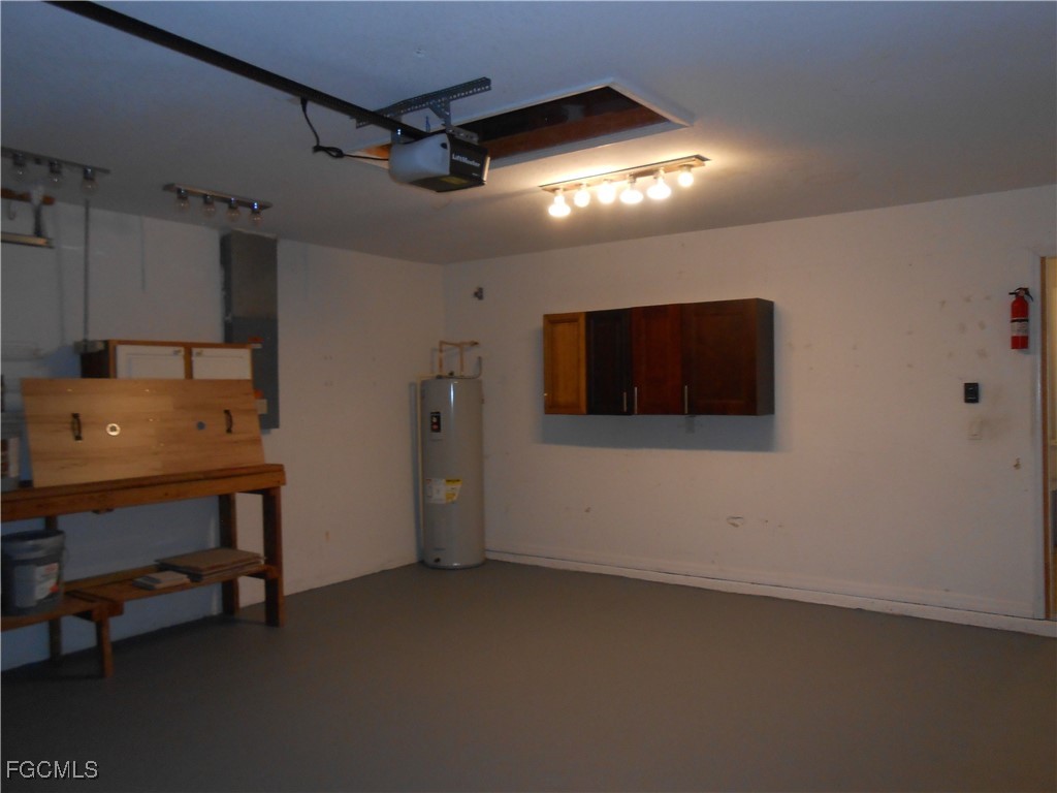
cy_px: 396
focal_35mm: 26
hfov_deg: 67.3
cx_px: 528
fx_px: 794
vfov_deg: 53.1
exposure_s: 1/25
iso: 200
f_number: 3.5
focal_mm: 4.6
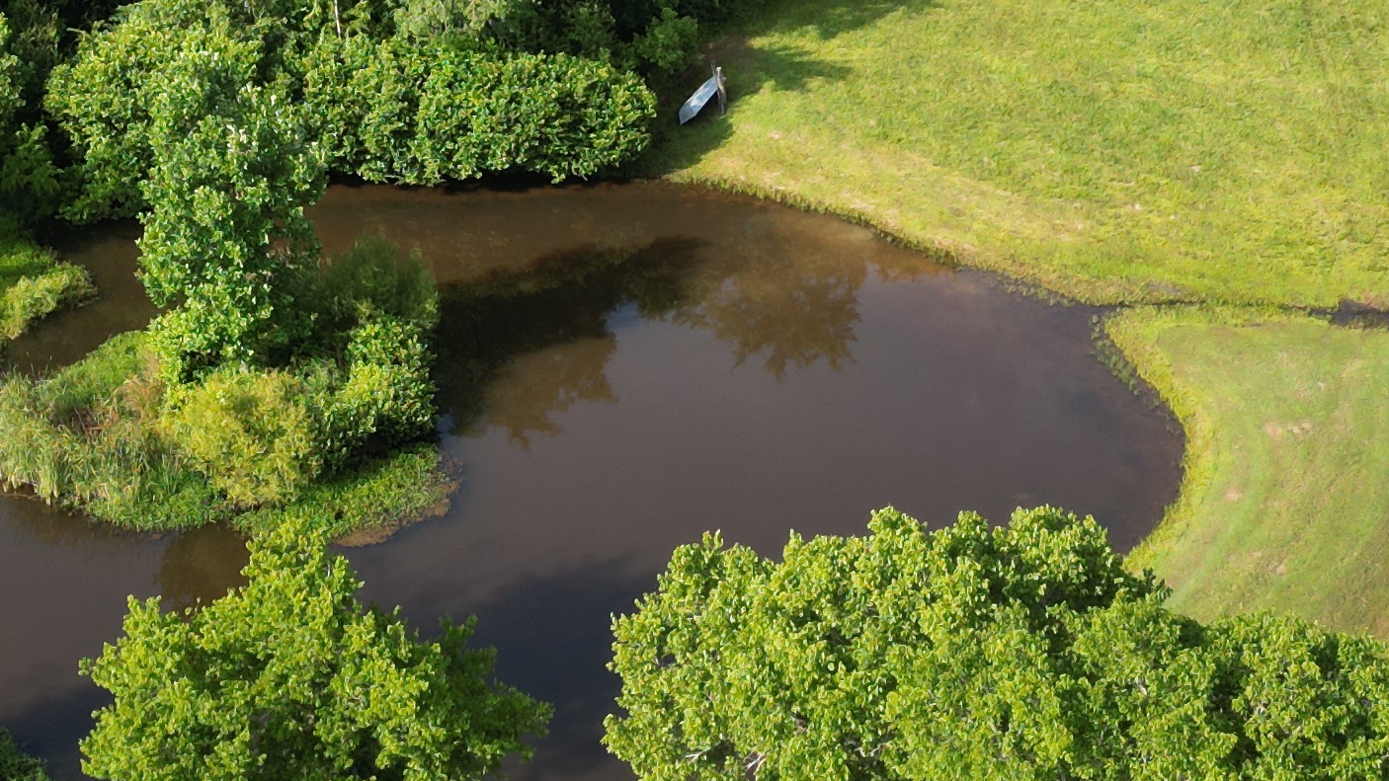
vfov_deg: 15.8
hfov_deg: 28.1
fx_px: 2762
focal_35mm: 75
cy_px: -3
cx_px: 499
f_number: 1.7
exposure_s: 1/1600
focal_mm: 6.72
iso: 160
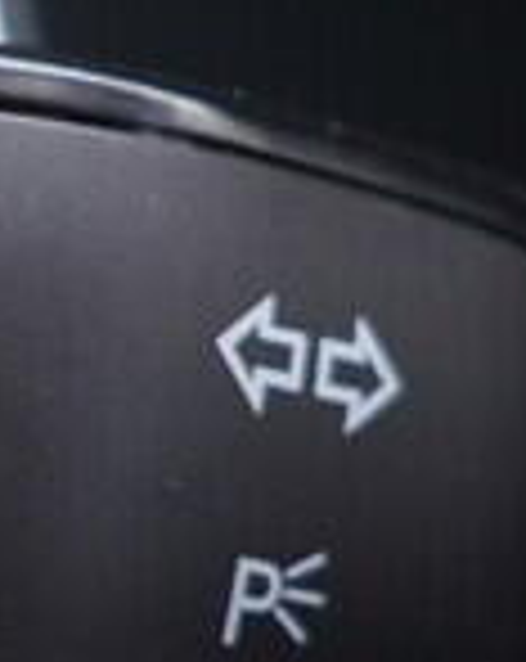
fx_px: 4607
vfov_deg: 8.2
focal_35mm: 236
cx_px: -198
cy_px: 507
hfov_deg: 6.5
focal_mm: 24
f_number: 2.8
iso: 320
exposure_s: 1/40
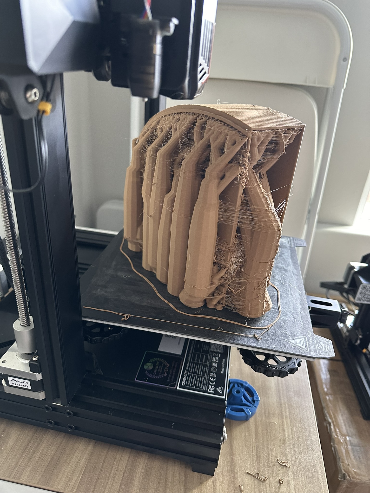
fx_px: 342
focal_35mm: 24
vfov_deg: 71.6
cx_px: 185
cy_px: 246
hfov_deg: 56.8
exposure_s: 1/60
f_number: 1.78
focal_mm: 6.86
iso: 400
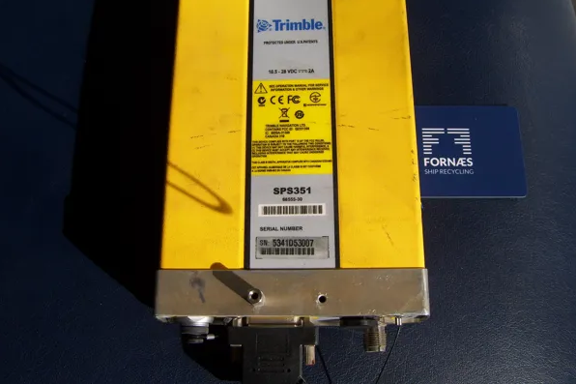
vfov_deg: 34.1
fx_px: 624
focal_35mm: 39
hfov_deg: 49.6
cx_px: 280
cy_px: 160
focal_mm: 6
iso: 80
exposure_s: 1/500
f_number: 4.8
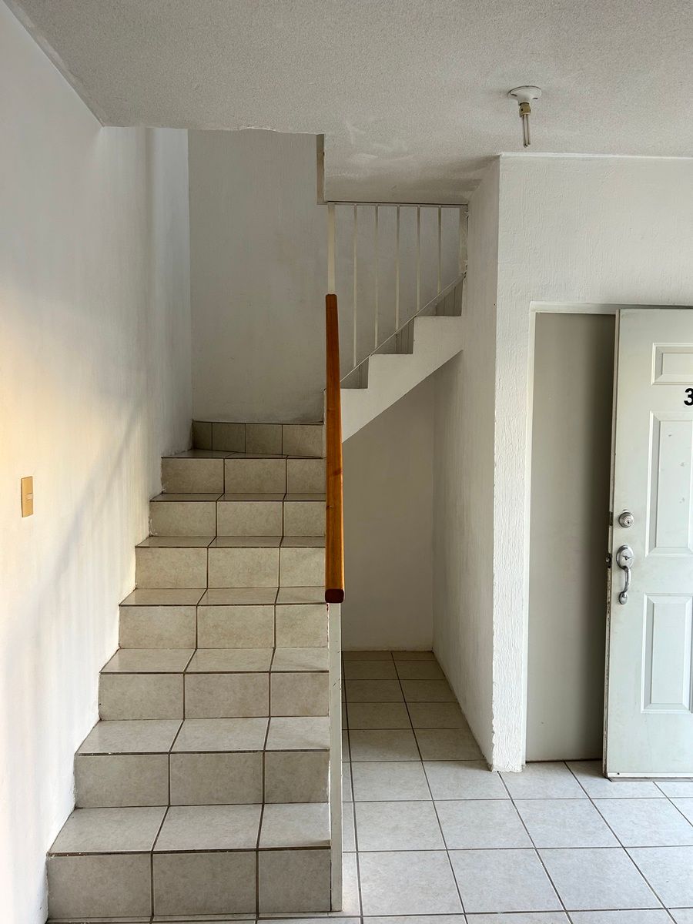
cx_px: 346
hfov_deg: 53.1
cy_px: 462
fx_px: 694
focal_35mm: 26
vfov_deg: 67.3
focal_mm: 5.7
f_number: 1.5
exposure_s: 1/121
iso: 80
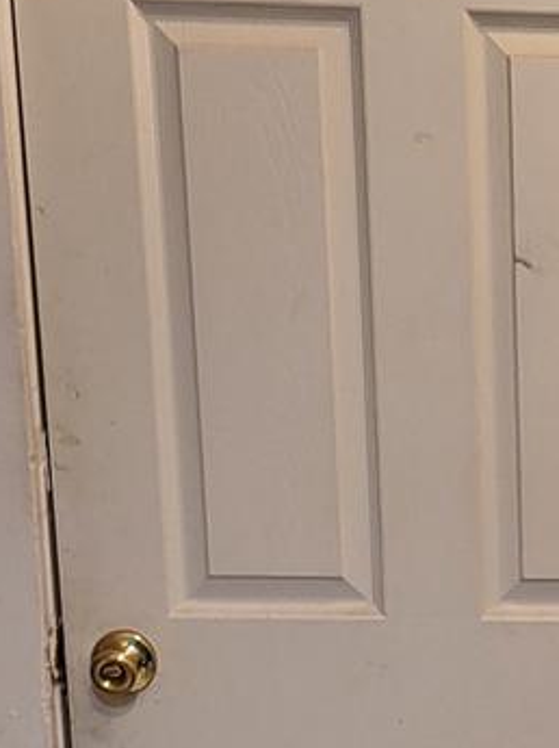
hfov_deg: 12.9
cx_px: 890
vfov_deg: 17.8
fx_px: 2308
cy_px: 800
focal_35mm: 107
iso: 160
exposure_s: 1/40
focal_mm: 5
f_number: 1.8
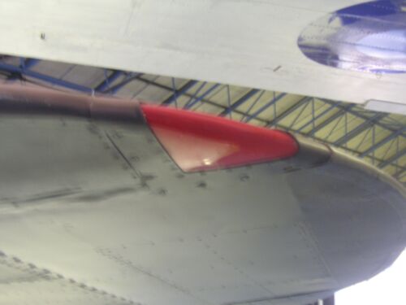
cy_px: 152
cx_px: 203
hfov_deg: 33.2
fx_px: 680
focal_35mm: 58
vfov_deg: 25.2
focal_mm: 9.6
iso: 100
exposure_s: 1
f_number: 3.7
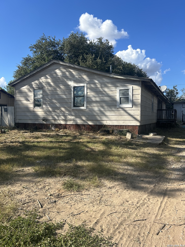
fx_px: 185
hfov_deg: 53.1
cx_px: 92
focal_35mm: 26
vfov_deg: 67.3
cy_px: 124
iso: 50
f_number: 1.5
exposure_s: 1/3571
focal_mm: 5.7
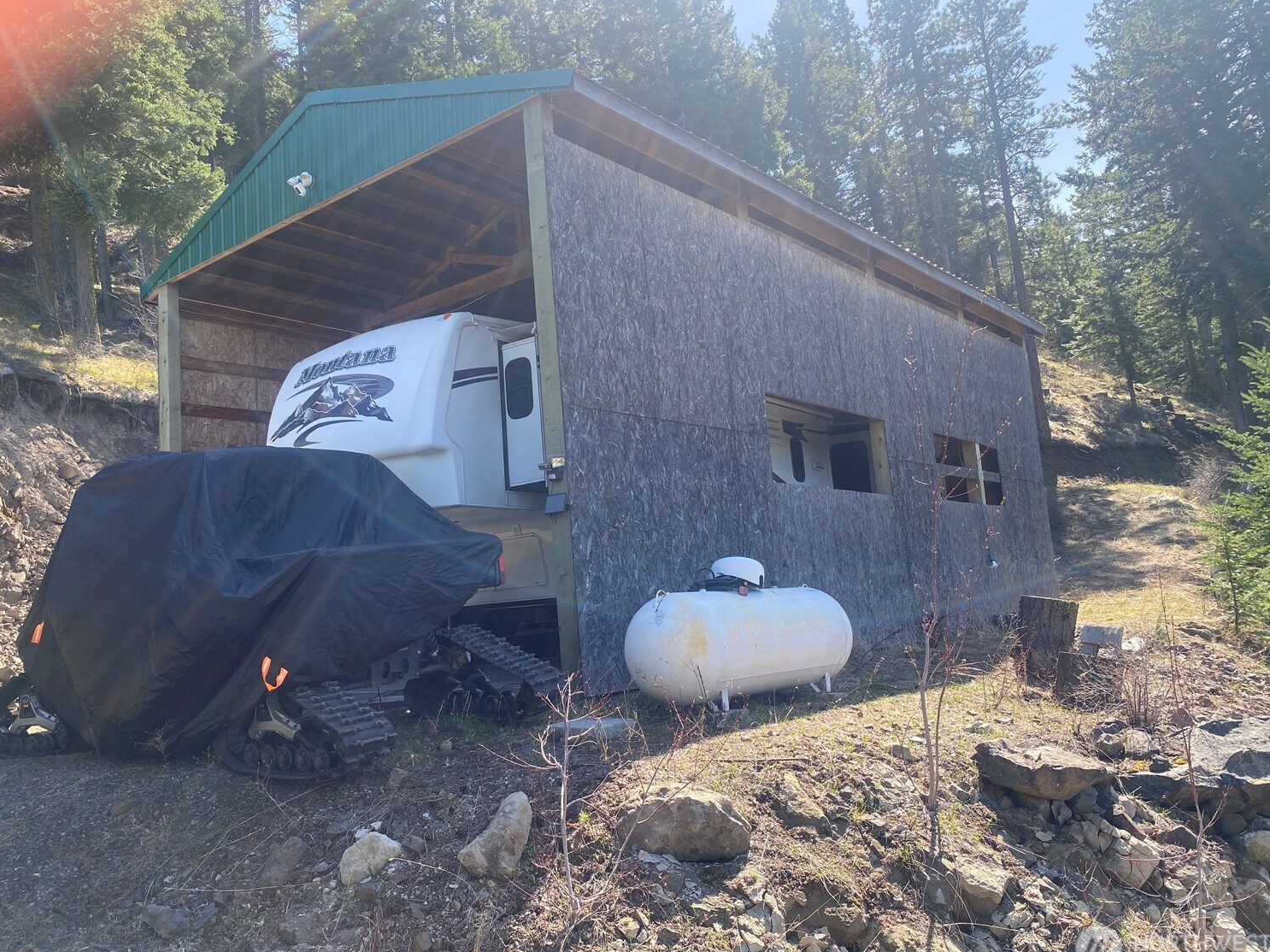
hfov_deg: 63.4
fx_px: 1027
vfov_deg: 49.7
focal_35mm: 28
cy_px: 470
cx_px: 614
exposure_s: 1/651
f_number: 1.8
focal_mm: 4.25
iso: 32
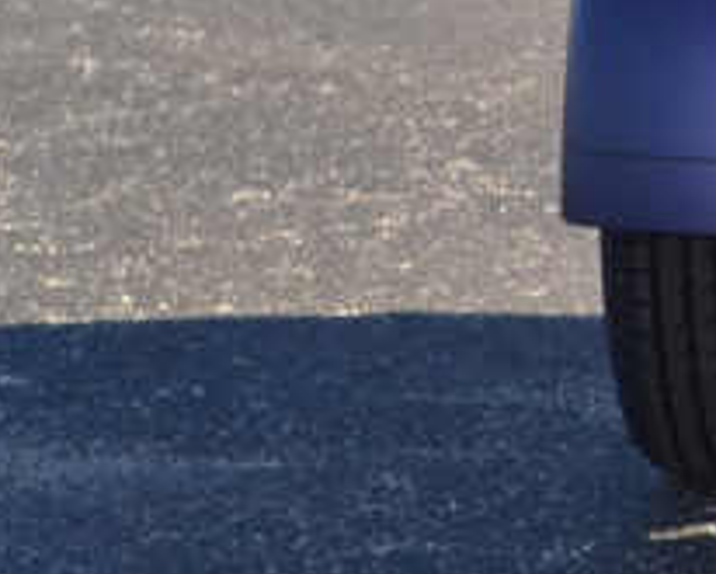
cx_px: 1317
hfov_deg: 10.9
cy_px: 157
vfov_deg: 9.4
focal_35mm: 164
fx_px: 3477
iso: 100
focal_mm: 20
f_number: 5.6
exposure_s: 1/200
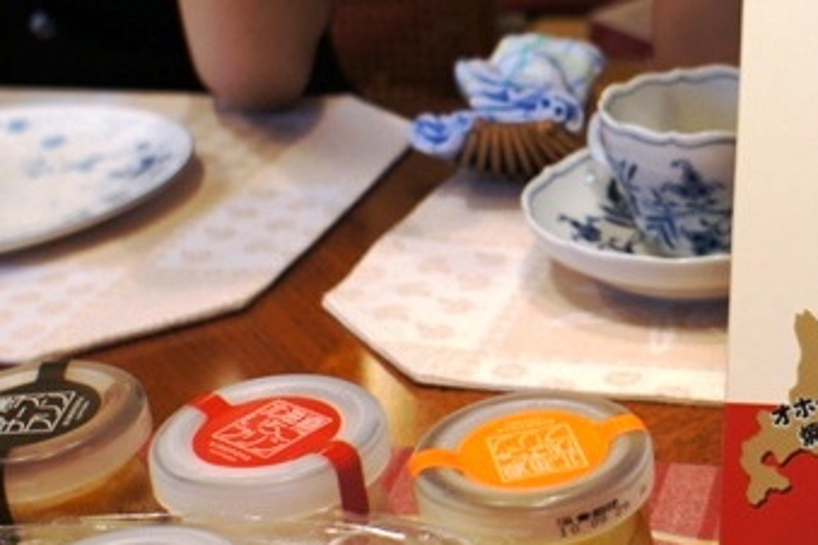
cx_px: 721
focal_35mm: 65
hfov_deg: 29.8
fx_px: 1477
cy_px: 235
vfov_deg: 20.9
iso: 200
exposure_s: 1/40
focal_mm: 16
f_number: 3.5
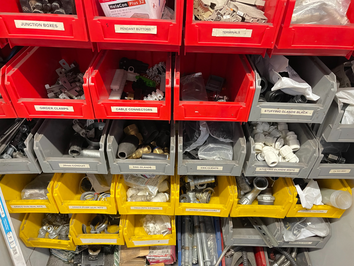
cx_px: 177
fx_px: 266
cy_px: 133
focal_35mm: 26
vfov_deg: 53.1
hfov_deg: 67.3
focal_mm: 5.1
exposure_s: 1/25
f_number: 1.6
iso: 800
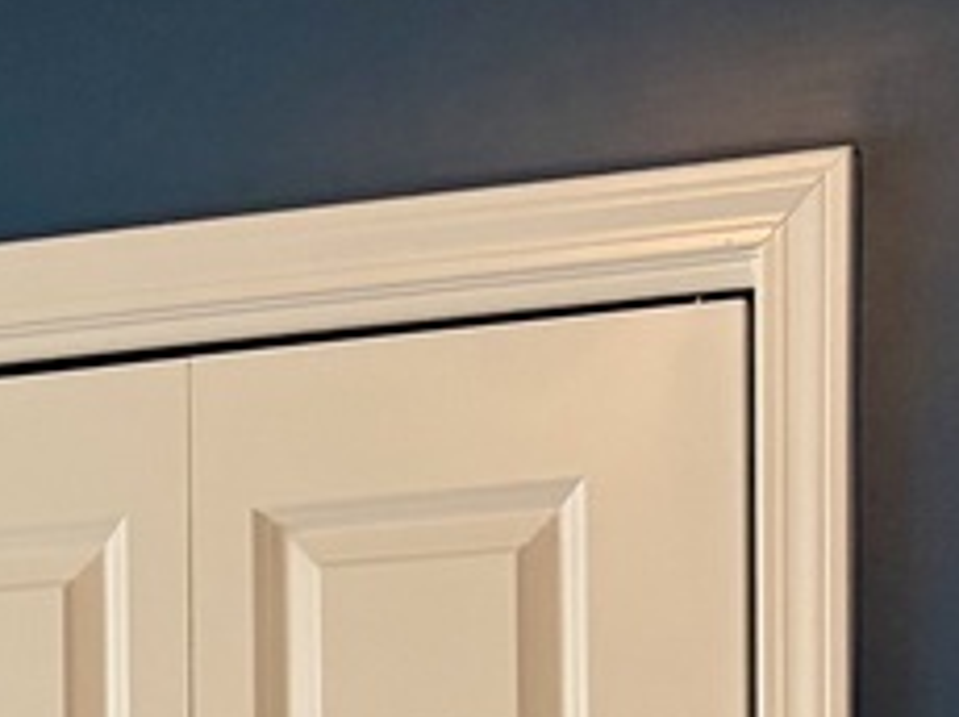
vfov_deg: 8.6
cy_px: 1459
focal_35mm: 163
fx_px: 4511
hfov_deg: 11.1
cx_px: -892
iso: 160
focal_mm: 5.96
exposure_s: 1/120
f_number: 1.6
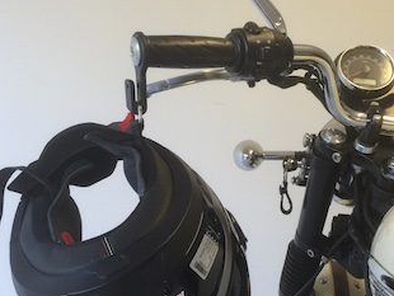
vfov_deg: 33.2
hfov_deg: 43.6
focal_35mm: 43
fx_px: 490
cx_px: 239
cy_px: 206
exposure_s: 1/33
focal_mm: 4.15
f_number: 2.2
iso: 32
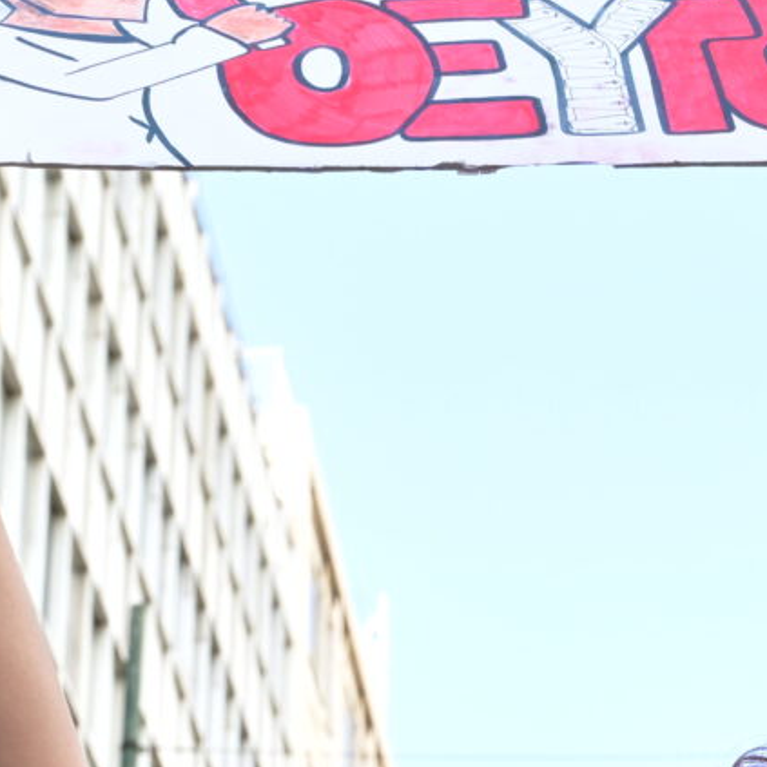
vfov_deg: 12.0
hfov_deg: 12.1
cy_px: 684
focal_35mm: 144
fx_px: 3610
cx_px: 488
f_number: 6.3
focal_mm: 28
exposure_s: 1/400
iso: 640
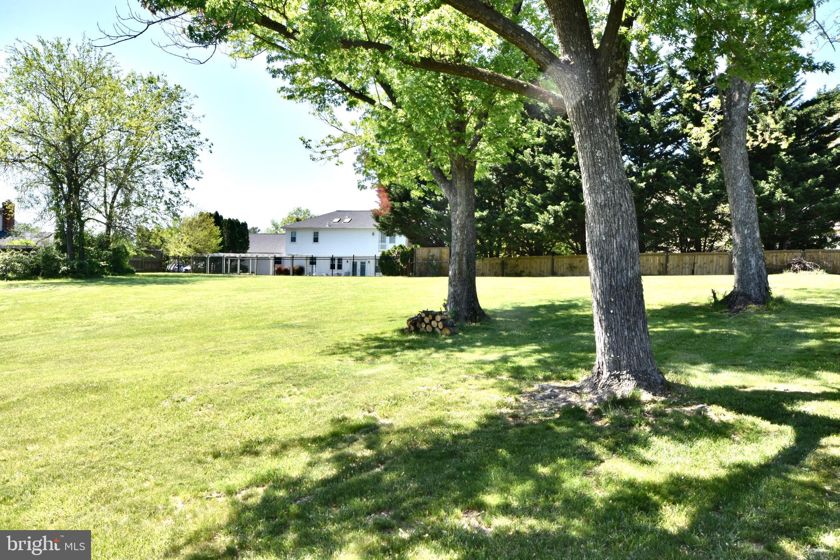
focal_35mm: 30
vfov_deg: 43.6
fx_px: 700
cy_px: 280
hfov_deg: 61.9
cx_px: 420
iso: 250
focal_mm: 20
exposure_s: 1/45
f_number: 19
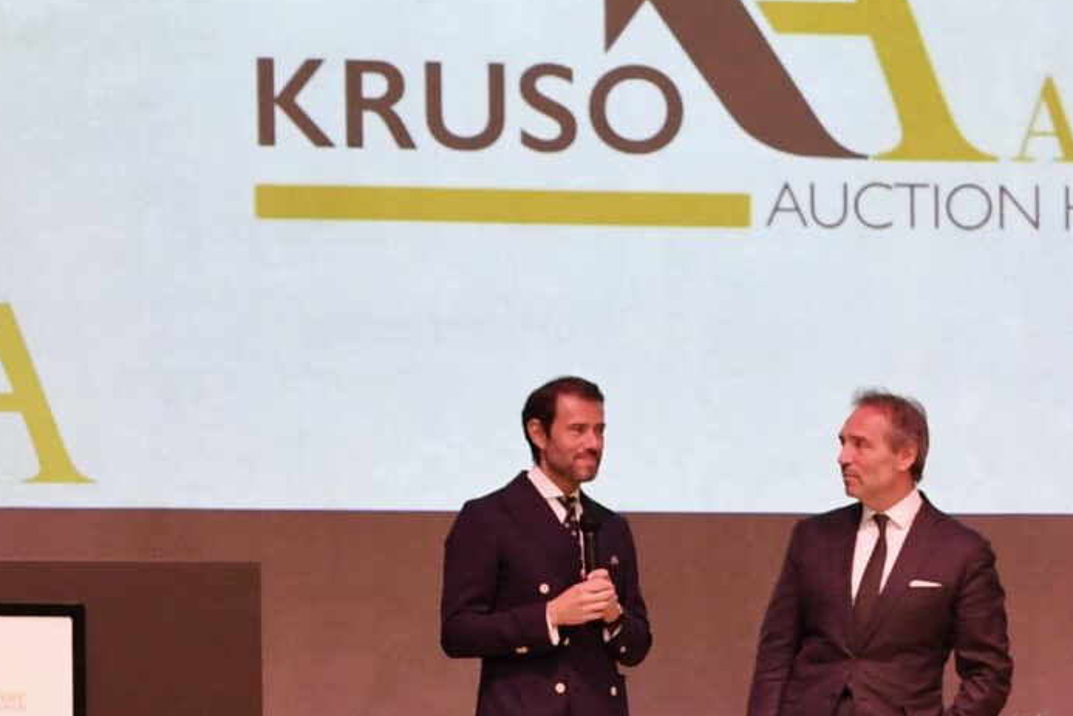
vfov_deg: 8.7
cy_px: 927
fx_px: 4621
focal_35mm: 155
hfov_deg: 13.1
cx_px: 942
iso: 800
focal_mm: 28
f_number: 4
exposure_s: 1/80
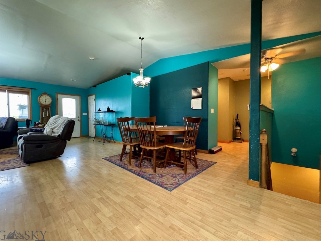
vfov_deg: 81.7
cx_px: 154
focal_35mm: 15
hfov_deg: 98.1
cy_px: 121
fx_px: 139
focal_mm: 2.22
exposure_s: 1/60
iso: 800
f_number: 2.2
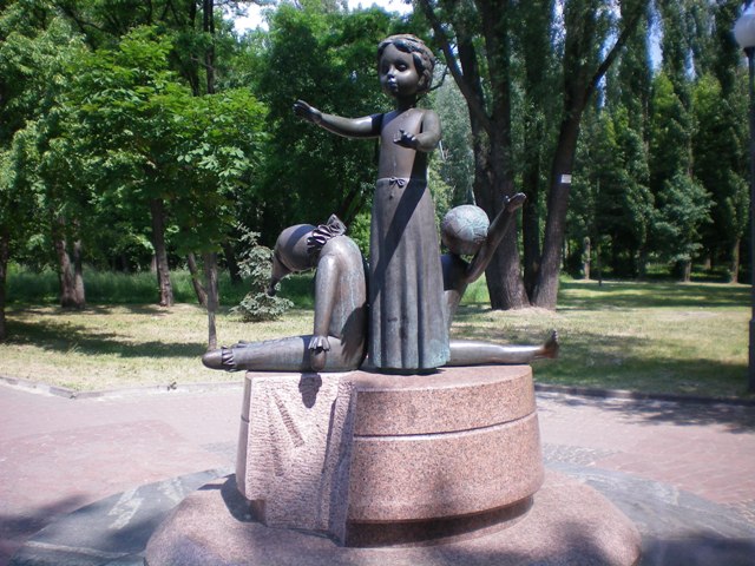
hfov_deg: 49.0
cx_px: 378
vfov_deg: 37.7
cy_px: 283
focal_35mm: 38
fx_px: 829
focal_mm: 6.3
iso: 64
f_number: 3.1
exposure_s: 1/400
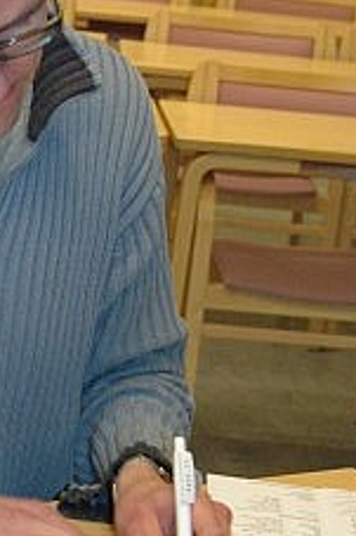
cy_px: 213
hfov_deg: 11.7
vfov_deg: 17.7
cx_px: 7
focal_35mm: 115
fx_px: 1713
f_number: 5
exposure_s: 1/100
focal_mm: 29
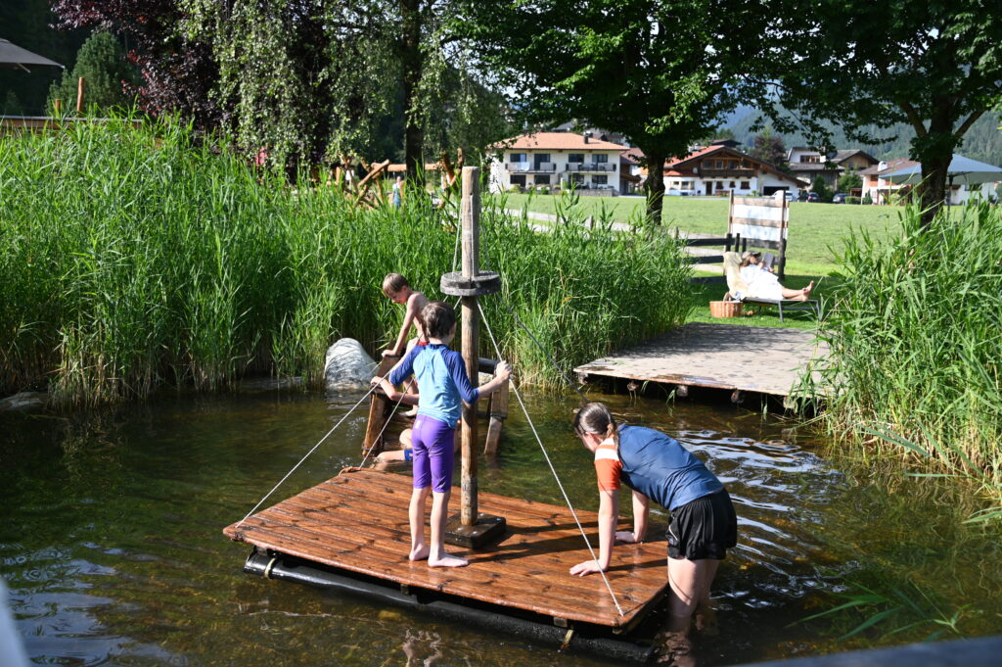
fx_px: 1112
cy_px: 334
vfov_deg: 33.3
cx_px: 501
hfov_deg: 48.5
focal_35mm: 40
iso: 140
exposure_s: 1/250
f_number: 5.6
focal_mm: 40
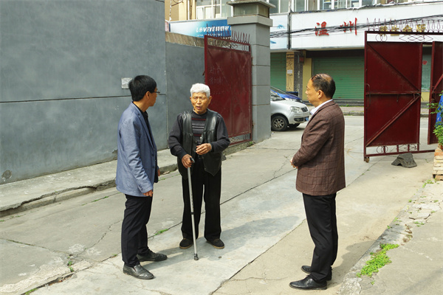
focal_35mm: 33
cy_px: 148
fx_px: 406
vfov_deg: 40.0
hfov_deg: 57.2
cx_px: 222
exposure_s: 1/160
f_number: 6.3
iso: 200
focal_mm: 22
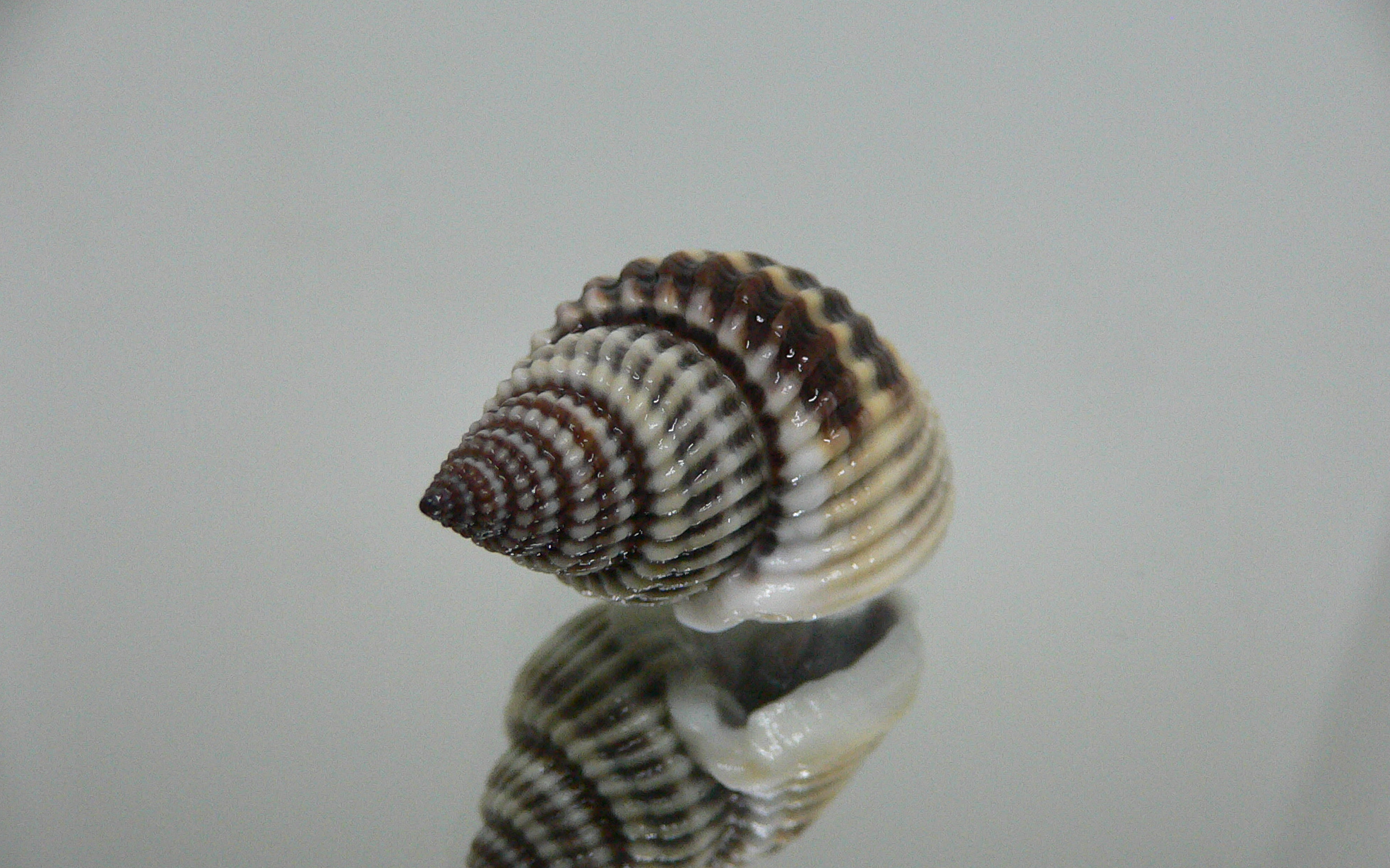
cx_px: 691
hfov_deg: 51.5
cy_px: 488
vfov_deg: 33.5
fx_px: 1440
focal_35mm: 38
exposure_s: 1/60
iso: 200
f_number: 2.8
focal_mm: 4.6
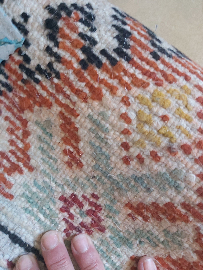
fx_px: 203
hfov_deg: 53.1
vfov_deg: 67.3
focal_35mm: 26
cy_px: 135
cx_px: 102
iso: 400
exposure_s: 1/25
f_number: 1.7
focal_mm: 3.92
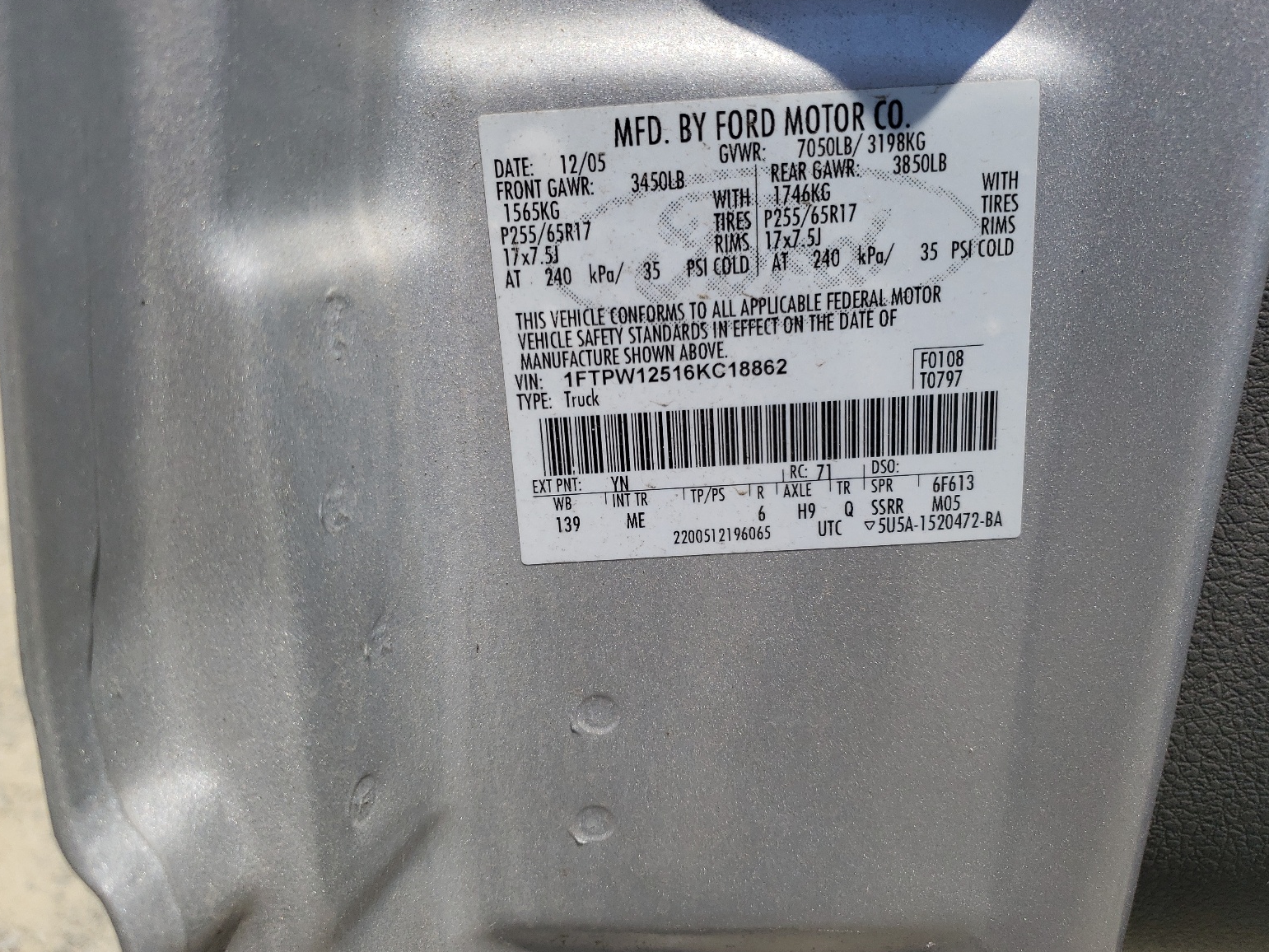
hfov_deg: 65.3
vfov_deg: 51.4
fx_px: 990
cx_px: 623
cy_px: 462
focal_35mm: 27
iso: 50
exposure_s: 1/5000
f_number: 1.5
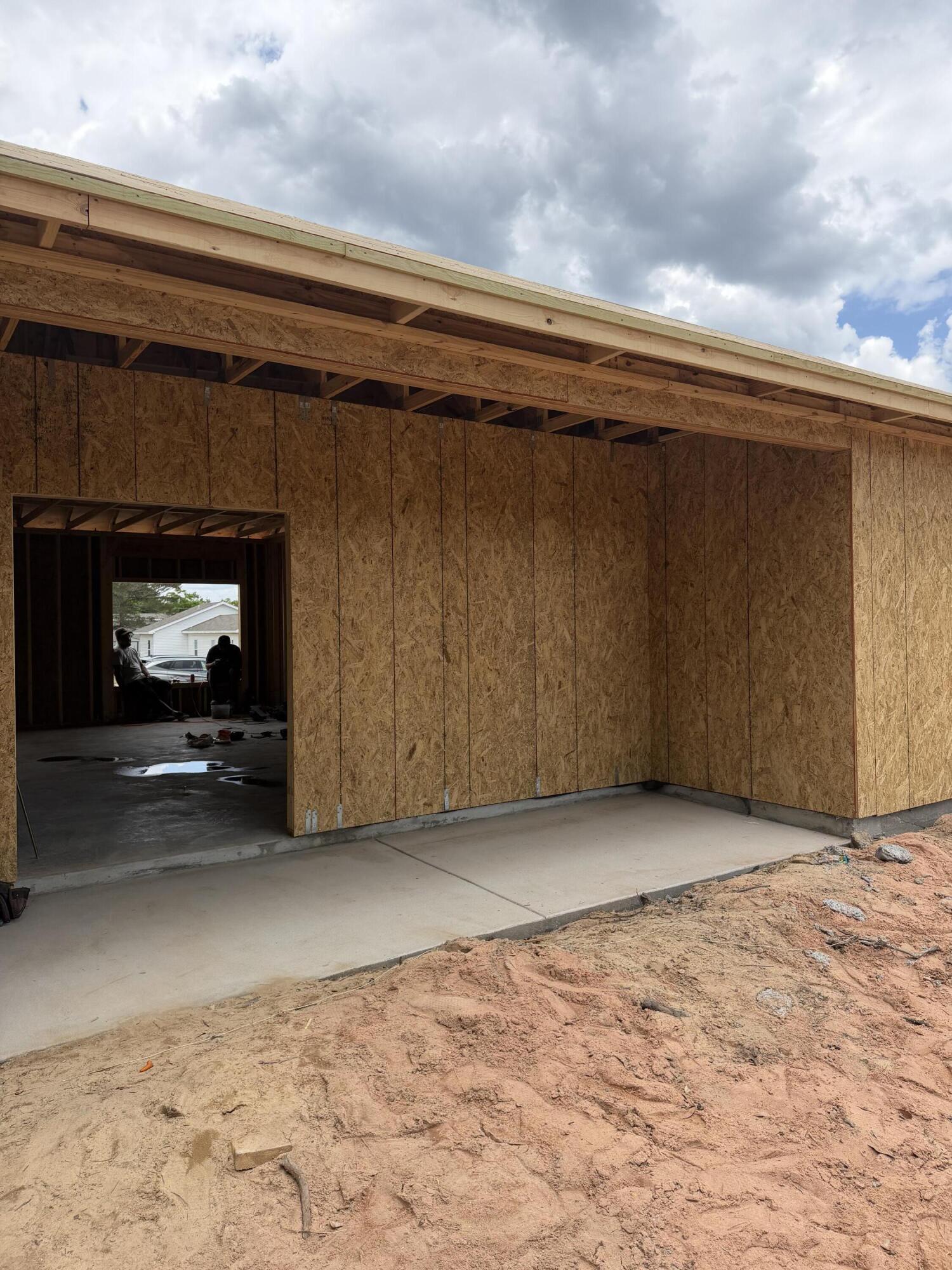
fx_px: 880
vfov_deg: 71.6
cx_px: 476
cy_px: 635
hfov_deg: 56.8
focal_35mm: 24
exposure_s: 1/2370
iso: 100
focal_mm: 6.76
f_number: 1.78
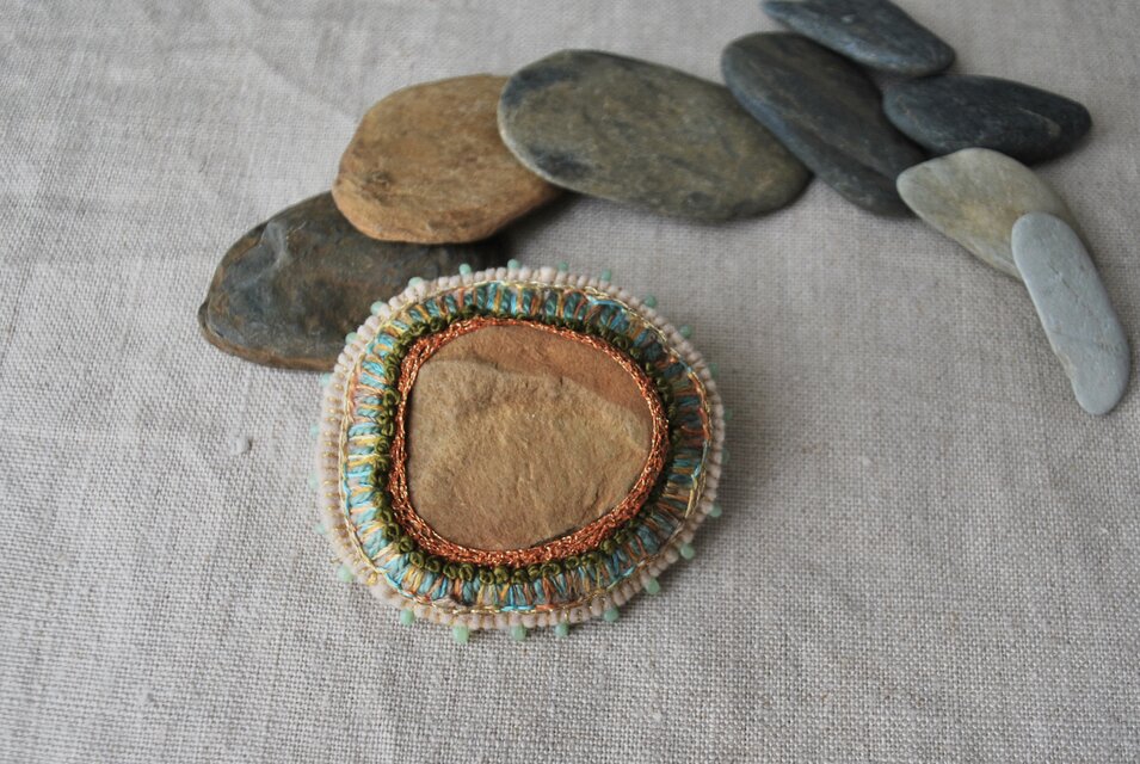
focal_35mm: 30
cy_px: 382
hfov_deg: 61.8
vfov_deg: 43.7
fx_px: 951
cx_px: 570
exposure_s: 1/50
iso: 200
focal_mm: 20
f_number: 3.8
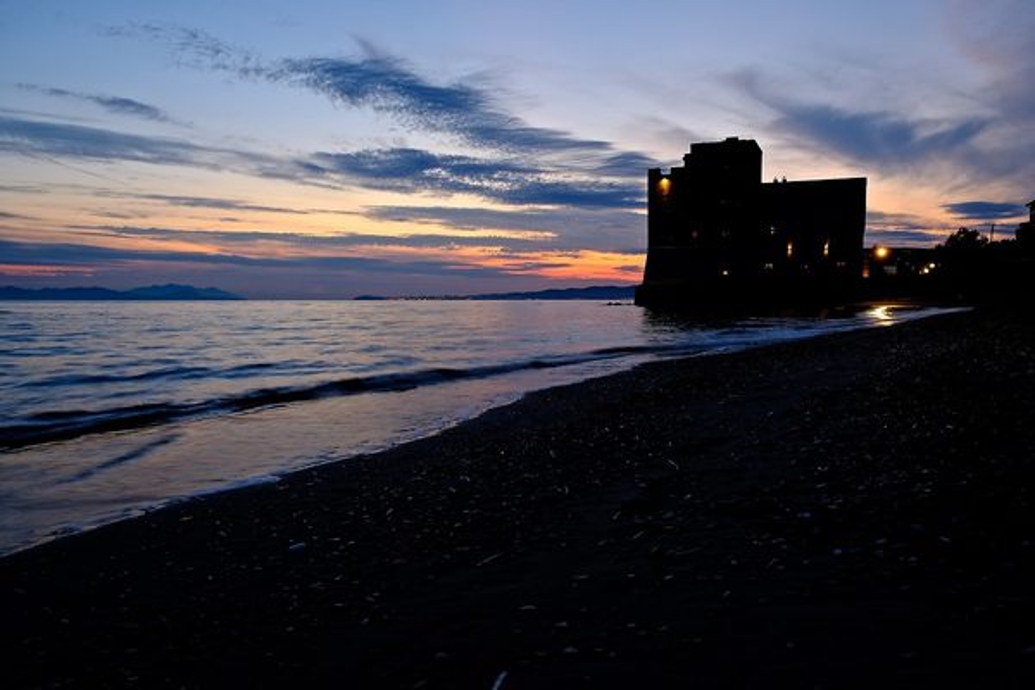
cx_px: 518
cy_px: 345
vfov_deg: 47.9
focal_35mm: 27
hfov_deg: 67.4
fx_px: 776
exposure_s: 1/3.1
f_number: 5.6
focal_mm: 18
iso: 200
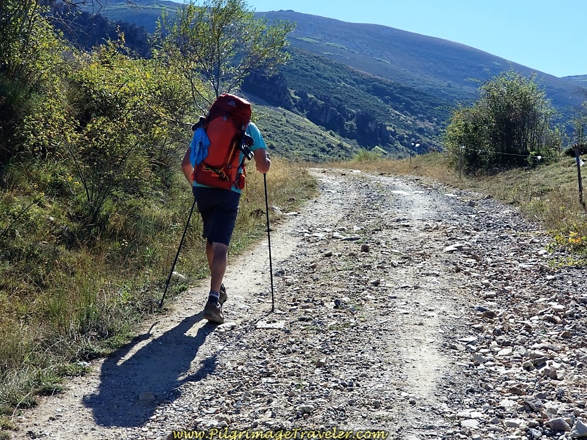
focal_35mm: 56
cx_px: 278
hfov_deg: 34.3
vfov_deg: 26.1
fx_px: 949
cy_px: 212
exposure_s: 1/850
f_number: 2.4
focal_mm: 6
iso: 25
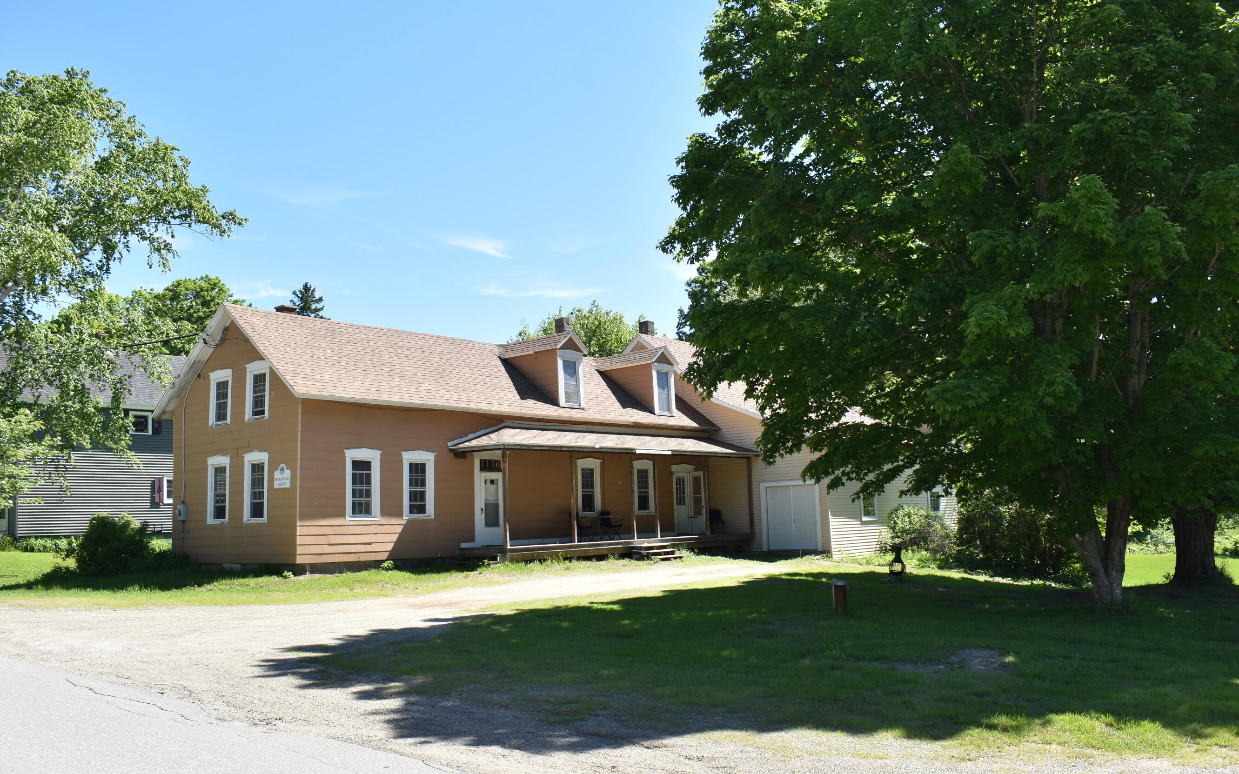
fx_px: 1047
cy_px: 405
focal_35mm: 31
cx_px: 634
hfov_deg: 61.2
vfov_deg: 40.6
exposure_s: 1/200
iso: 100
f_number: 7.1
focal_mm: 18
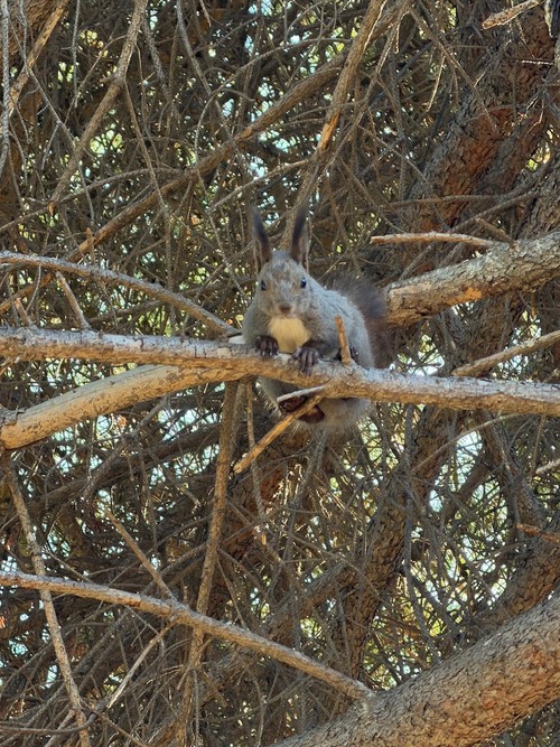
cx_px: 268
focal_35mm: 216
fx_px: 4661
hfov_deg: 6.9
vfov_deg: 9.2
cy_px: 372
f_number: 2.8
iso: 200
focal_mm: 16.89
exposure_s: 1/121
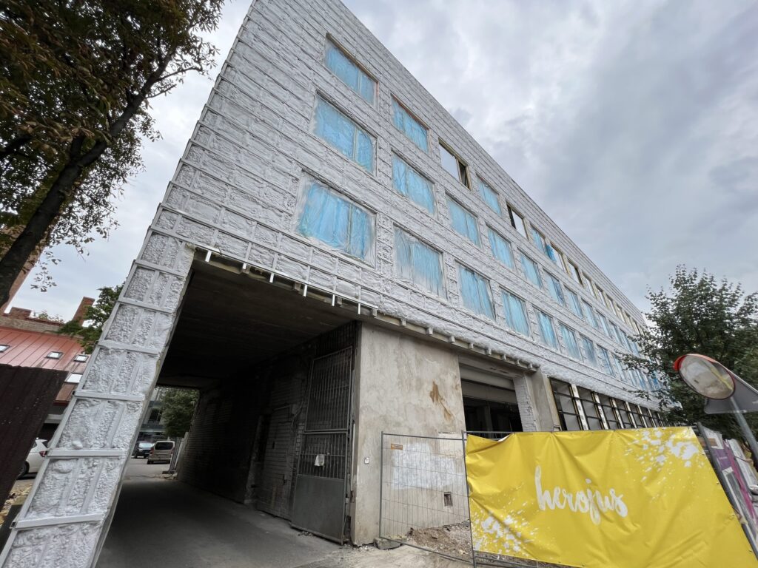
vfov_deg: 89.9
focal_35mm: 13
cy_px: 284
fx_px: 285
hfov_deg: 106.2
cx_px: 379
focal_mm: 1.57
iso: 32
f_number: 1.8
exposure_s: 1/497
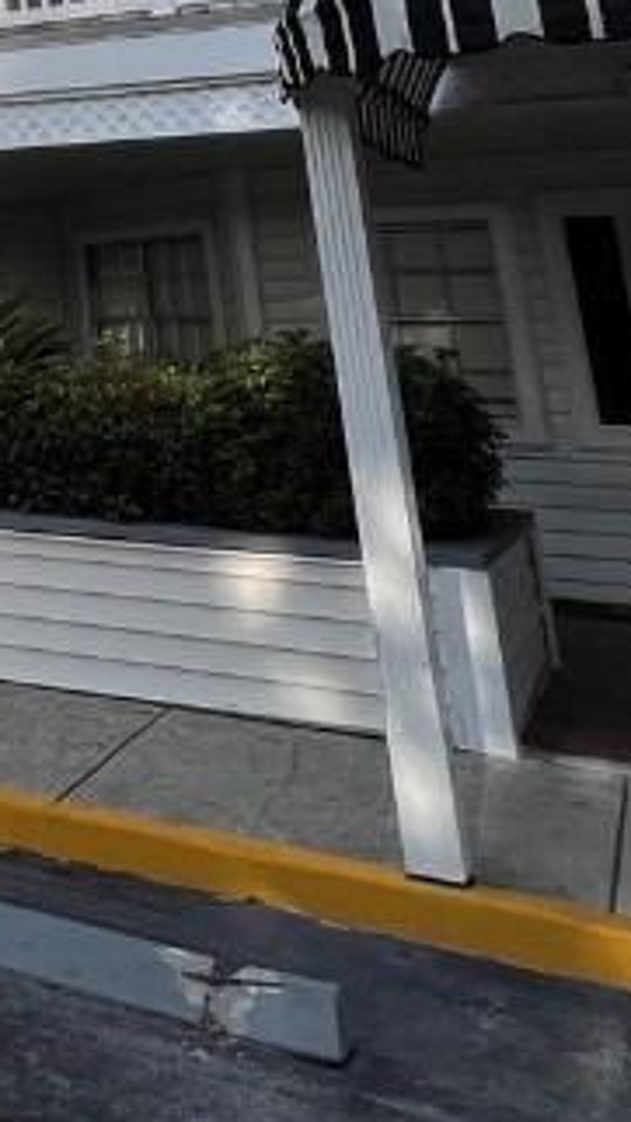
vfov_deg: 38.8
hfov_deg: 20.2
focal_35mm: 45
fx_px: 1339
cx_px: -460
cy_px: -63
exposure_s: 1/1647
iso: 32
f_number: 1.8
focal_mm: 1.57
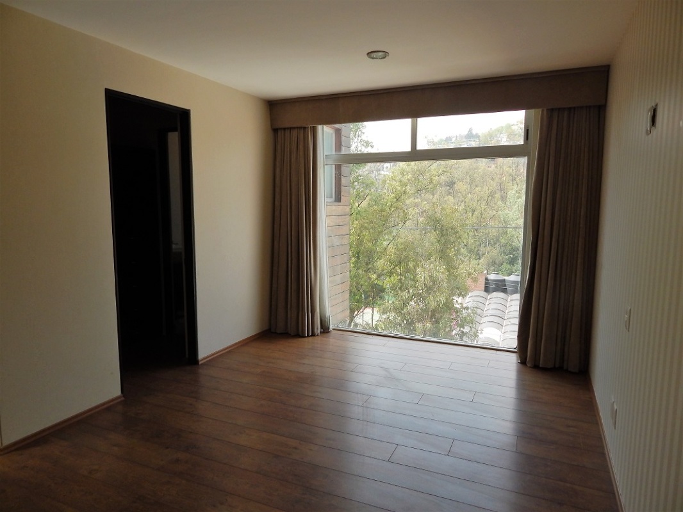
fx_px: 454
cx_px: 342
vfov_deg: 58.9
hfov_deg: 73.9
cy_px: 256
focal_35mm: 23
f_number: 3
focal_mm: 4
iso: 125
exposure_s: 1/400
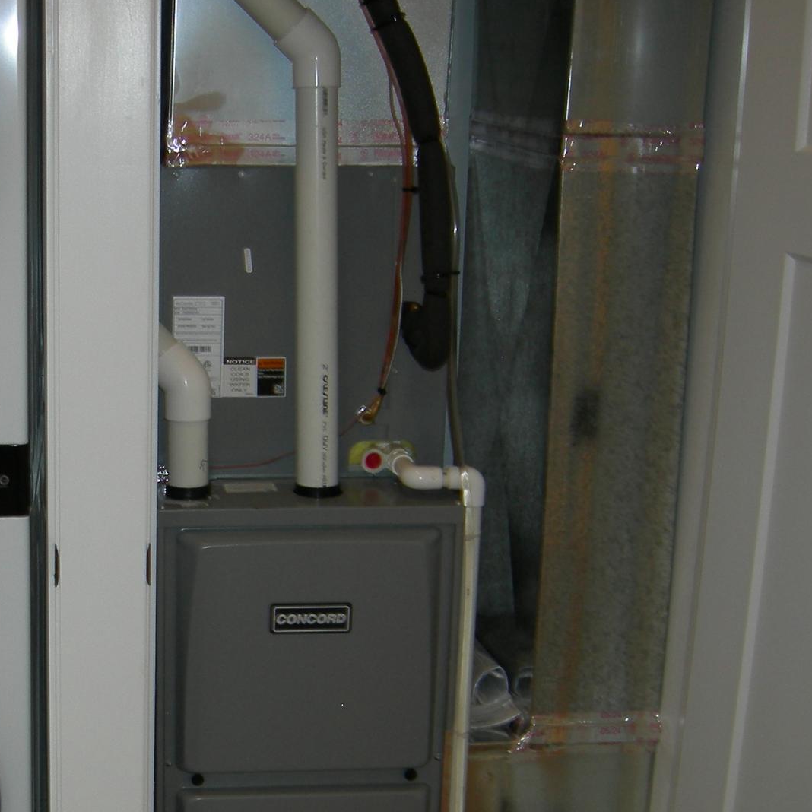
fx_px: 1619
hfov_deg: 27.2
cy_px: 508
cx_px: 86
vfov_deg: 28.1
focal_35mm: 61
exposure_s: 1/60.1
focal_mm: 7.5
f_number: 2.7
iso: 64
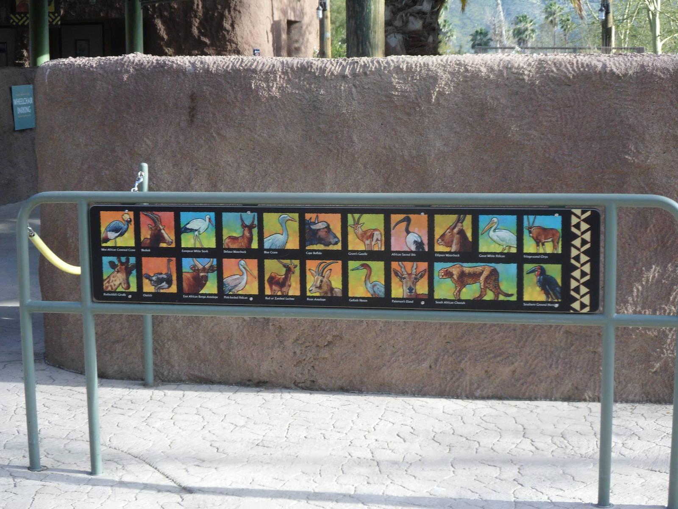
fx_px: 1332
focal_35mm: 68
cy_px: 254
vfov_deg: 21.6
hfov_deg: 28.6
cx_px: 339
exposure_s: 1/125
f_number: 4.7
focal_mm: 10.6
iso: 80
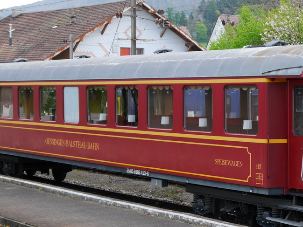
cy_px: 135
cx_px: 193
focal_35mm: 122
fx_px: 1068
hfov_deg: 16.1
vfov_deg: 12.1
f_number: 5.6
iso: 160
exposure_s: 1/125
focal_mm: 33
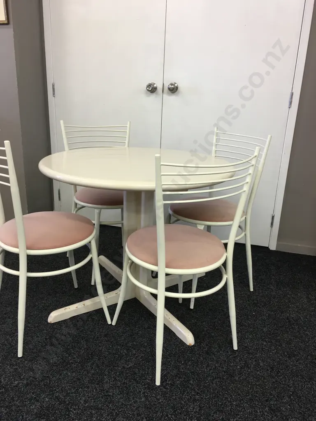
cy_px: 210
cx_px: 158
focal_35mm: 29
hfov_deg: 48.2
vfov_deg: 61.7
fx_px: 353
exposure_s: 1/17
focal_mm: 4.15
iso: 32
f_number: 2.2
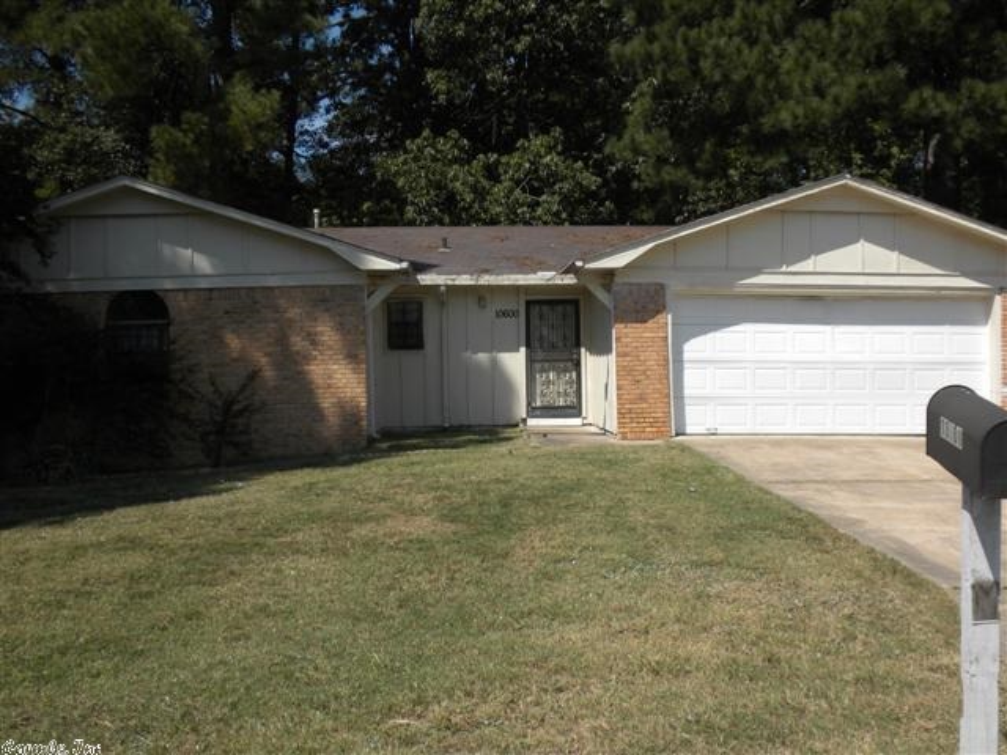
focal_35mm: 37
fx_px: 1076
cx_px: 504
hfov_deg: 50.1
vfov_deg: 38.7
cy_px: 378
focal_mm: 6.6
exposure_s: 1/134
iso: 64
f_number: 10
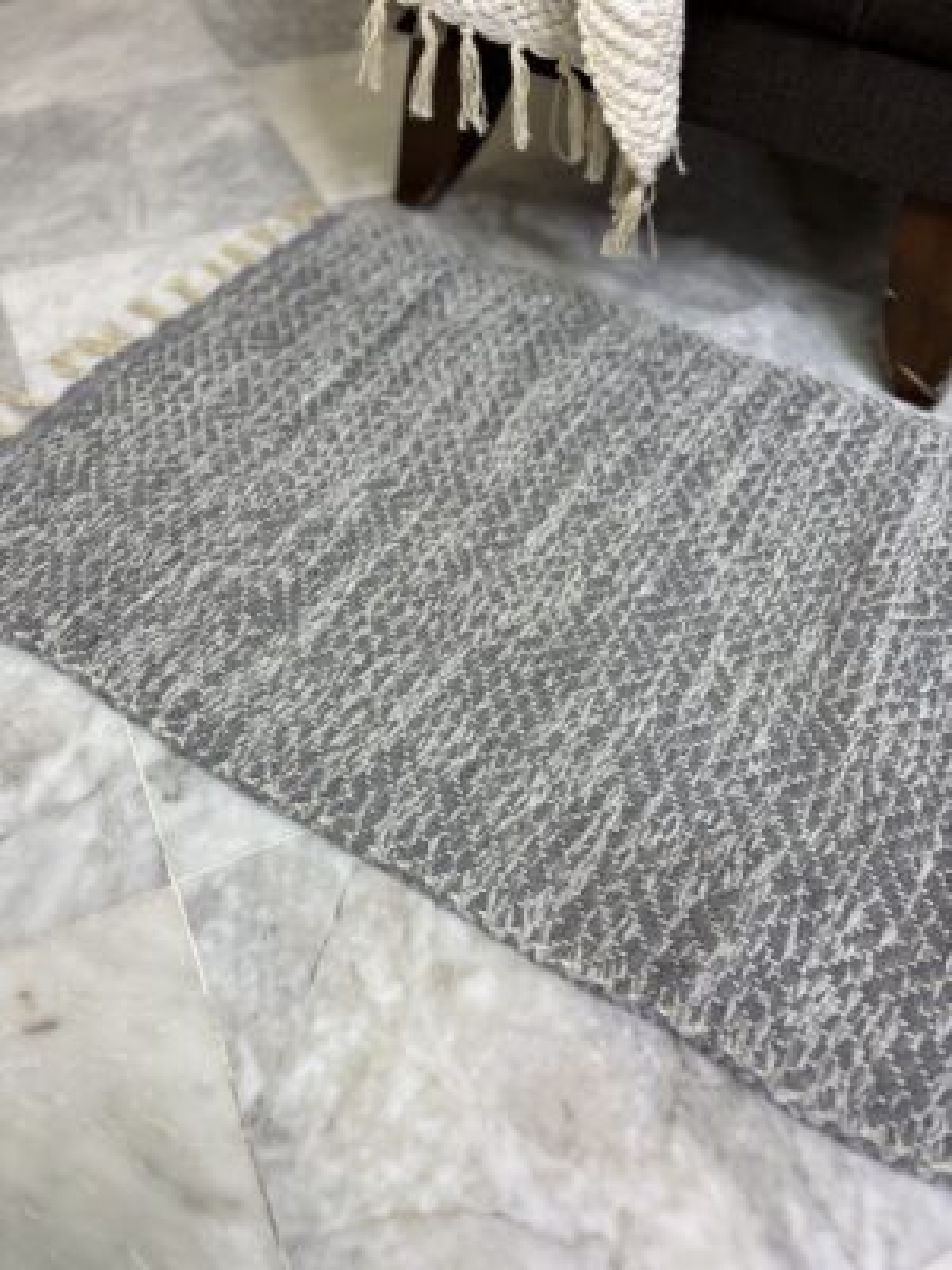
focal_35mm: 26
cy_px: 635
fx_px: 953
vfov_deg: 67.3
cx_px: 476
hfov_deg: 53.1
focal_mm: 5.96
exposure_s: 1/100
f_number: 1.6
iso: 100
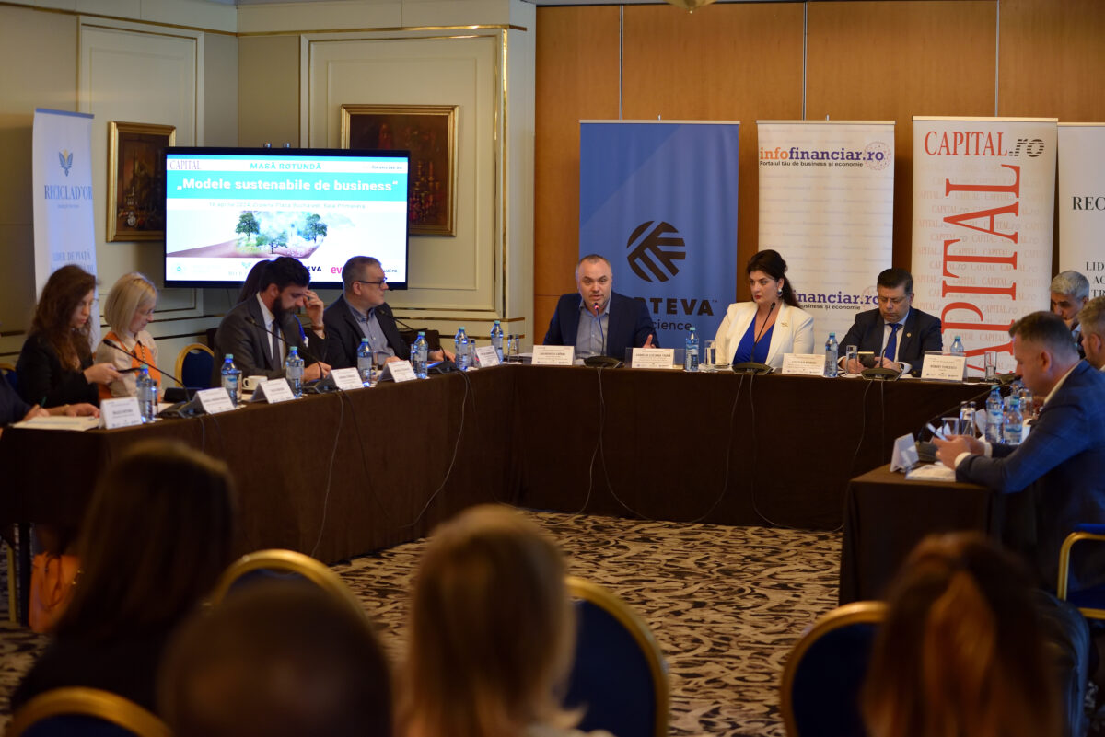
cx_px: 552
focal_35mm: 70
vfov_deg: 19.5
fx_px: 2149
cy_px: 368
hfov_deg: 28.8
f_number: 3.2
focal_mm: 70
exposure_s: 1/125
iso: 1600
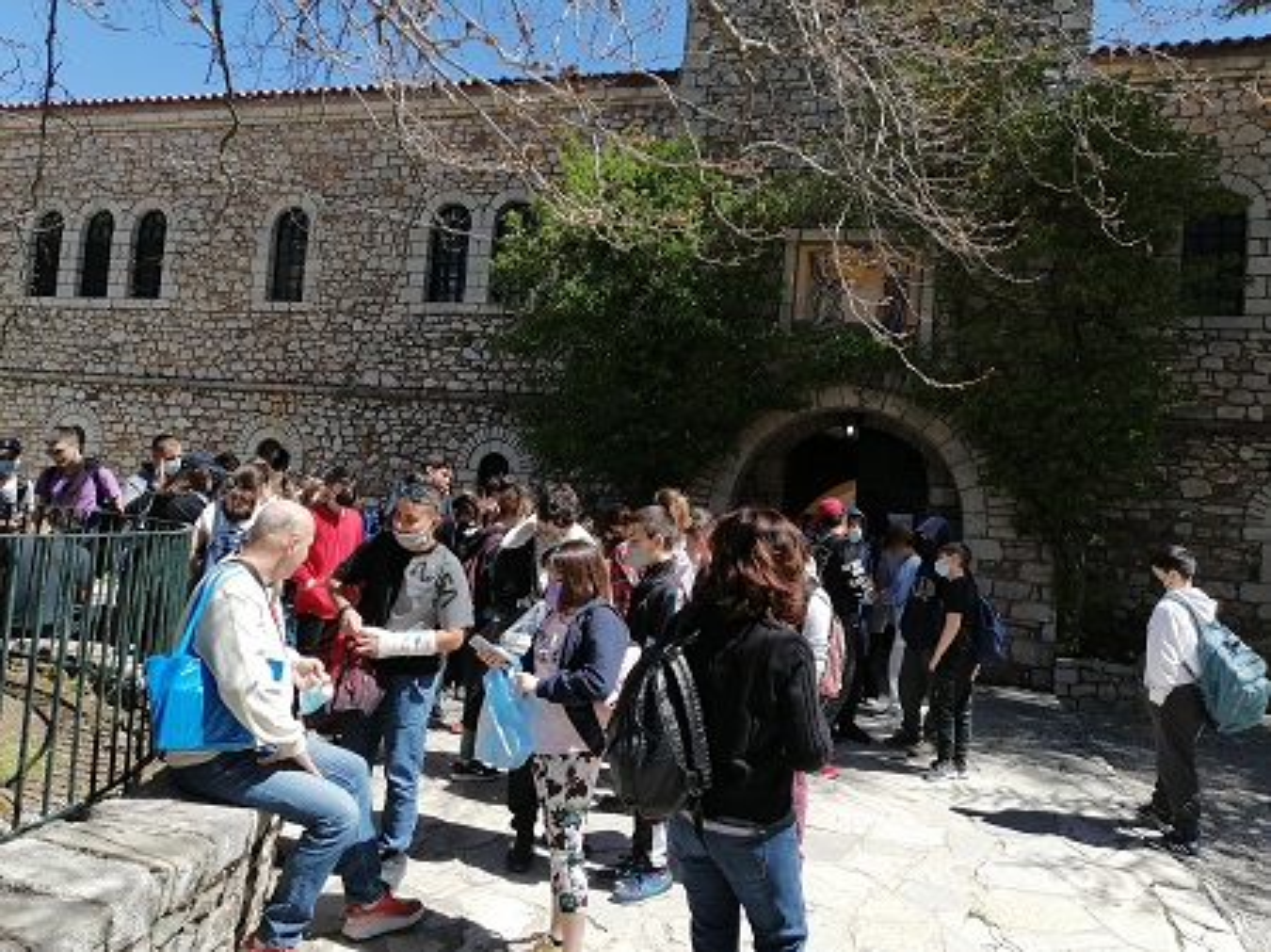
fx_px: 954
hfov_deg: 67.3
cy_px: 476
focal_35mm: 26
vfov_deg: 53.0
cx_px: 636
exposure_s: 1/1011
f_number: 1.8
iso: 50
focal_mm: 3.95
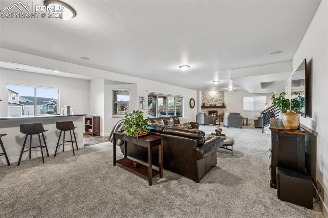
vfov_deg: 77.3
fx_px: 137
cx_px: 164
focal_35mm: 15
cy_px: 109
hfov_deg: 100.4
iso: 800
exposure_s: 1/3.33
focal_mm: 15
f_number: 11
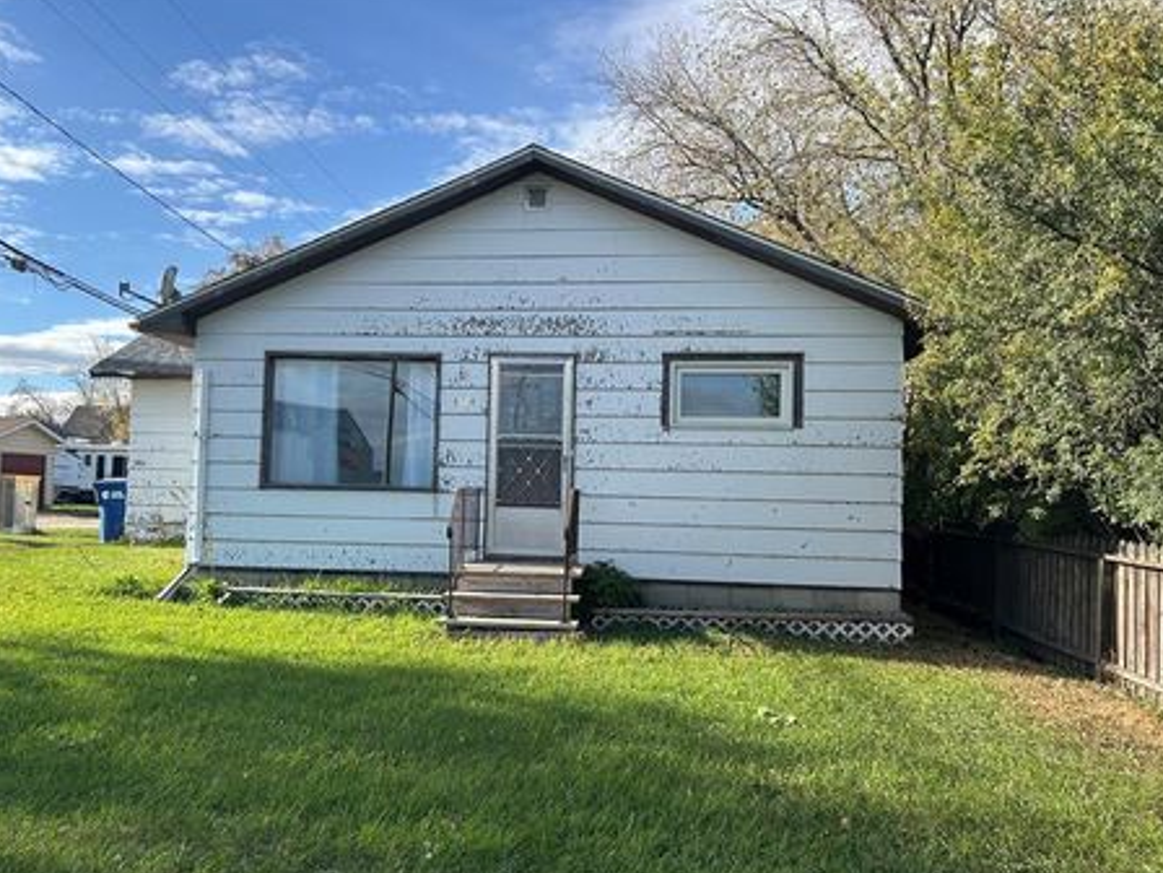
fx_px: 974
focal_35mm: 29
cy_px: 469
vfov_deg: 48.2
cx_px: 540
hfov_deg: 61.6
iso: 50
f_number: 1.5
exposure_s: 1/2208
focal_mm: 5.7
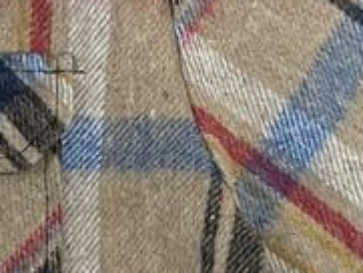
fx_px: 1931
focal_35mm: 184
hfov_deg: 10.6
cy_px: 331
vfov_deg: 8.0
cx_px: -42
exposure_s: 1/60
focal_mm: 4.2
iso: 100
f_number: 1.6
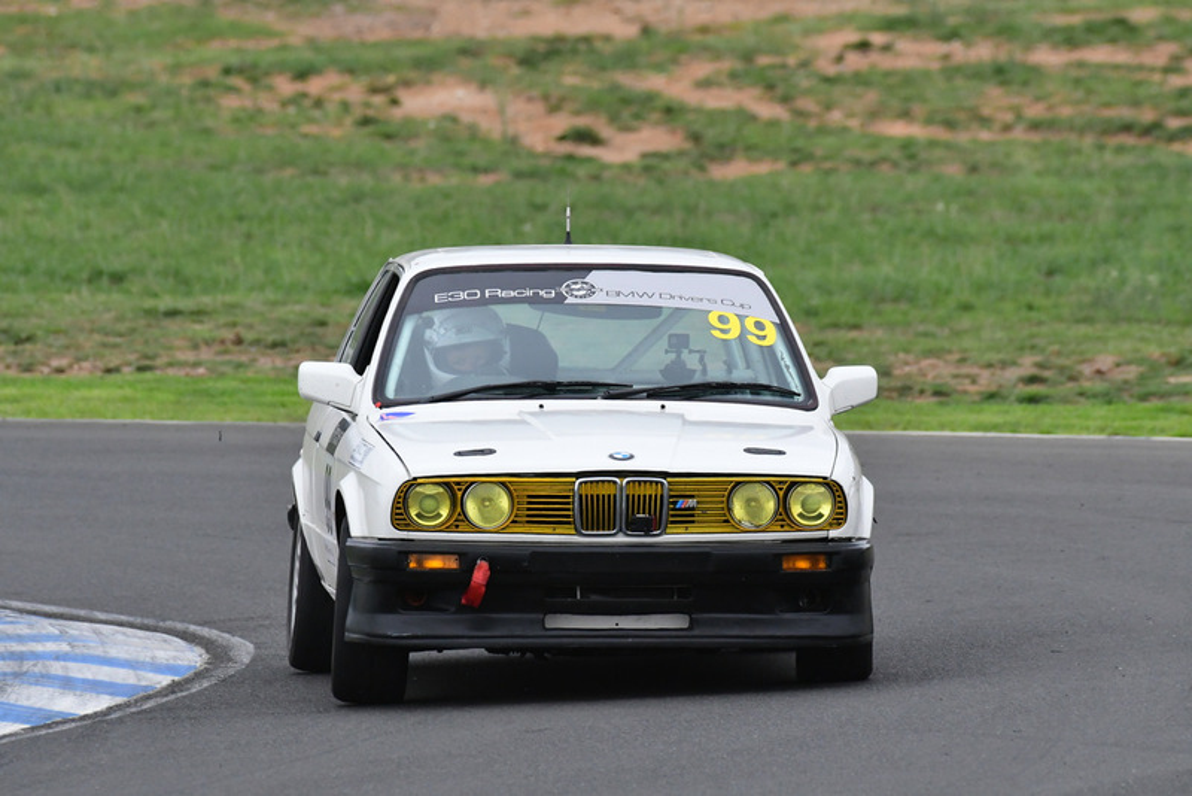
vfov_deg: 1.8
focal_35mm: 750
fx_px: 24841
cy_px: 398
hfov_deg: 2.7
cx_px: 596
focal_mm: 500
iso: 2000
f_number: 9
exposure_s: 1/640
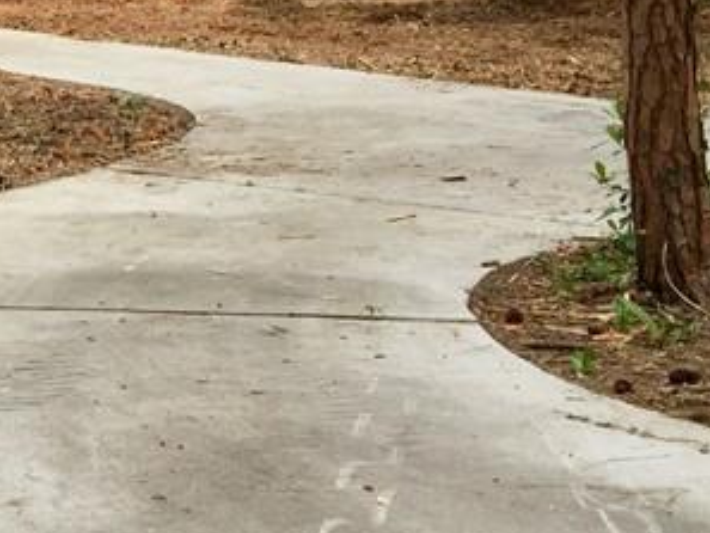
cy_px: 53
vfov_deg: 14.6
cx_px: -196
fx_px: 2052
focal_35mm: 100
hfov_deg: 18.4
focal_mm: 4.15
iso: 32
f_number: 2.2
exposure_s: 1/1199
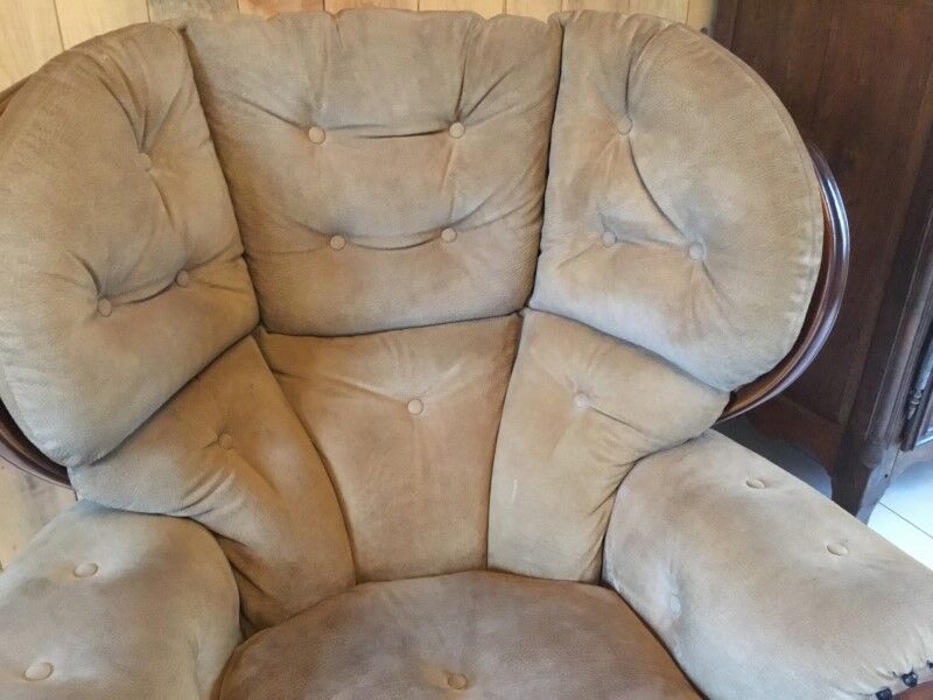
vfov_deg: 45.4
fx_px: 836
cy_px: 350
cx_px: 466
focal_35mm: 31
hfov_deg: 58.4
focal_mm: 3.3
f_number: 2.4
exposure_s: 1/17
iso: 640
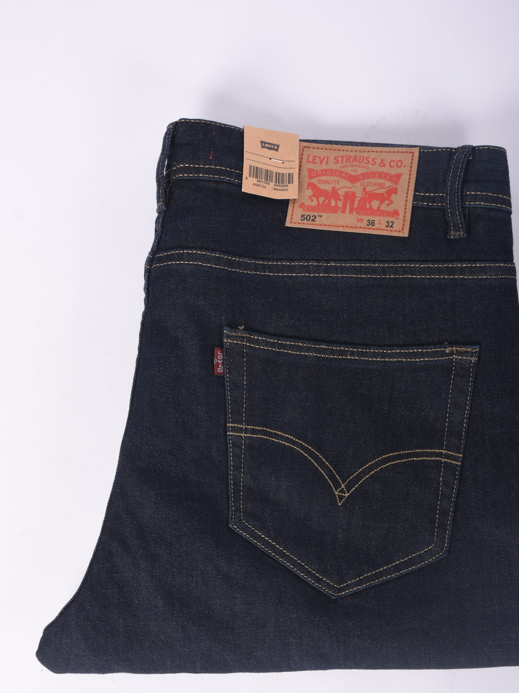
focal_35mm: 86
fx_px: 1719
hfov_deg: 17.2
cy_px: 427
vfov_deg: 22.7
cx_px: 279
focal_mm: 48
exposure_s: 1/200
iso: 160
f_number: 8
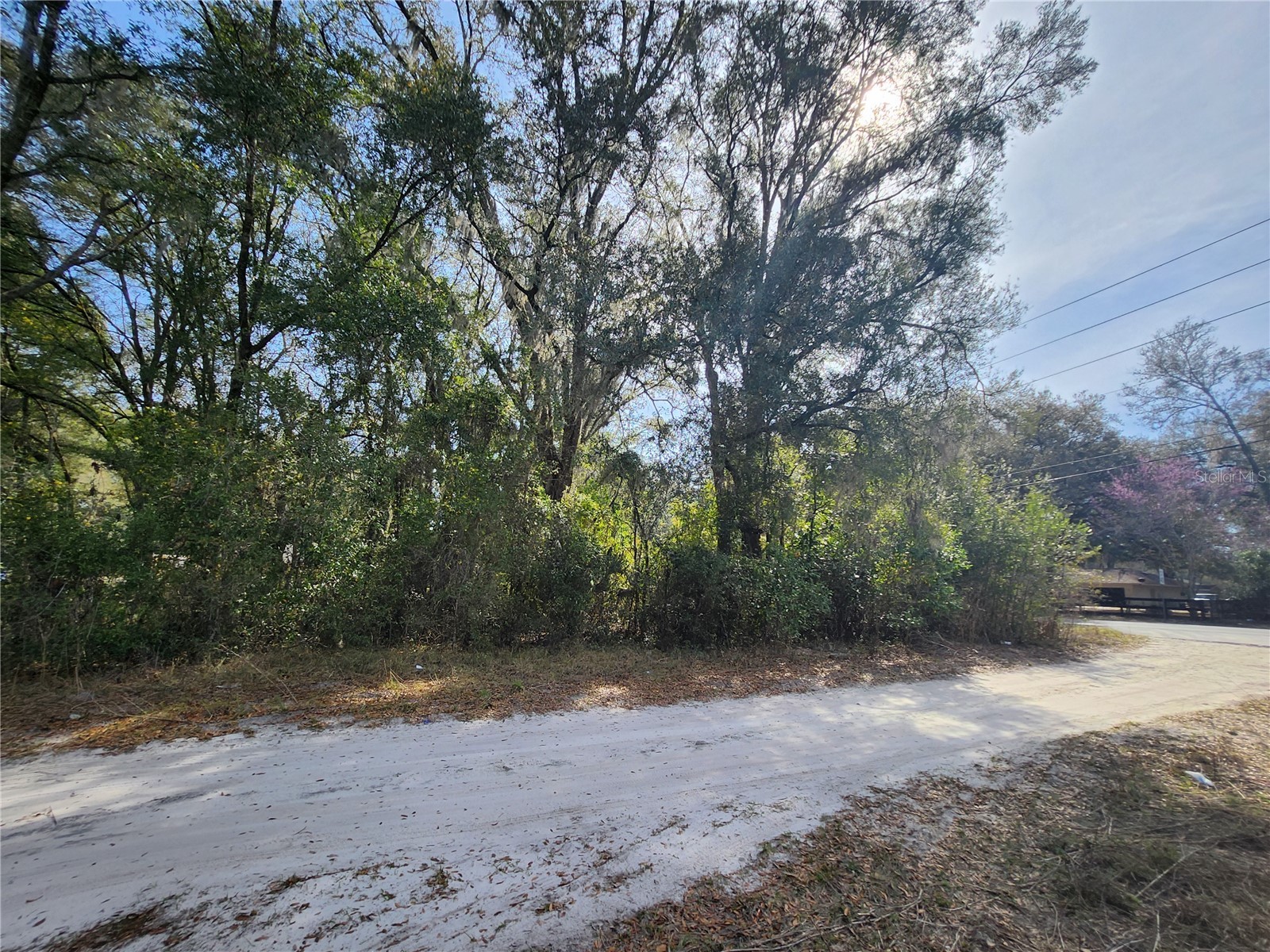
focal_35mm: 13
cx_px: 635
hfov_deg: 106.2
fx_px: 477
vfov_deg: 89.9
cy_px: 476
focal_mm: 1.7
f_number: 2.2
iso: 32
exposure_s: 1/671
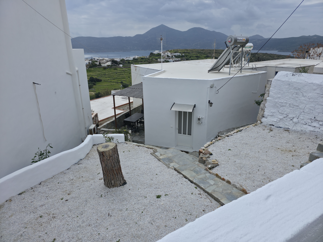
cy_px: 121
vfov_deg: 58.9
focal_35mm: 23
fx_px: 215
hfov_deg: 73.9
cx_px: 162
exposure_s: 1/3818
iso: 32
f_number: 1.7
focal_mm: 6.3
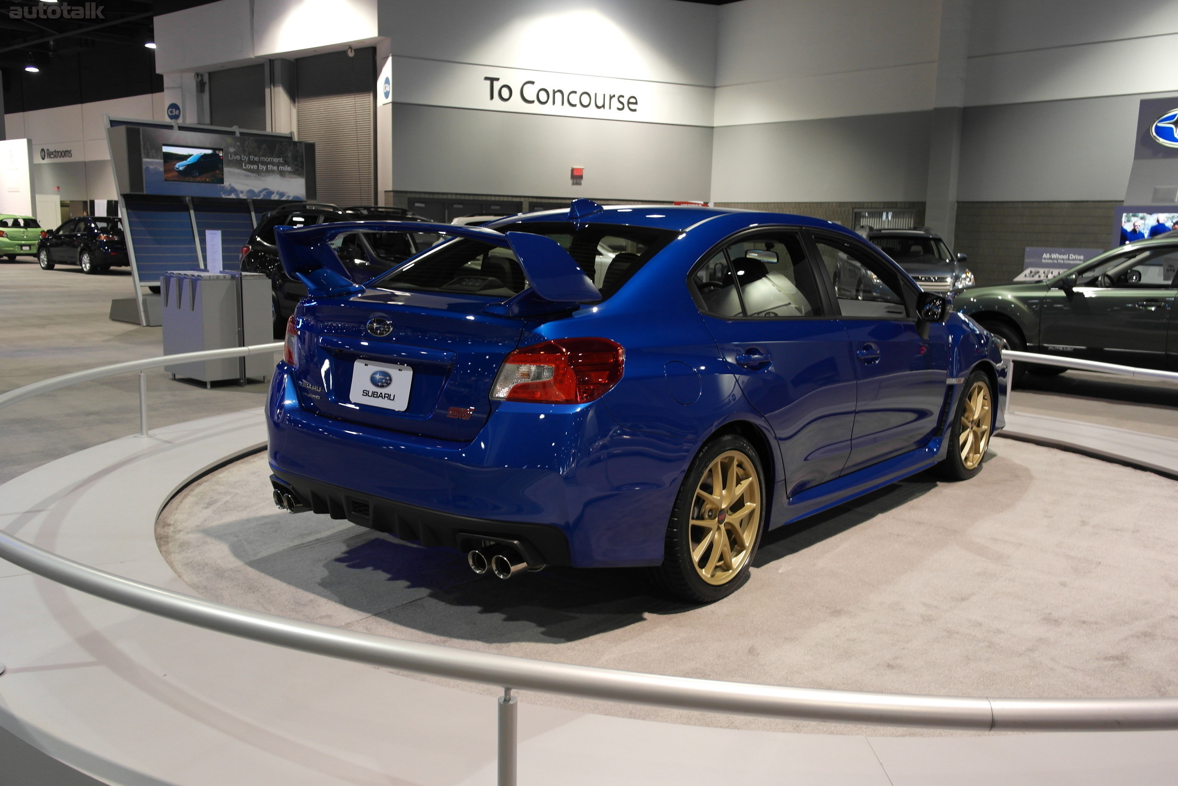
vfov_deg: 43.6
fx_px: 982
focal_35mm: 30
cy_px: 393
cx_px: 589
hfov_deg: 61.9
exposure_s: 1/25
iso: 400
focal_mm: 20
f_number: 3.5
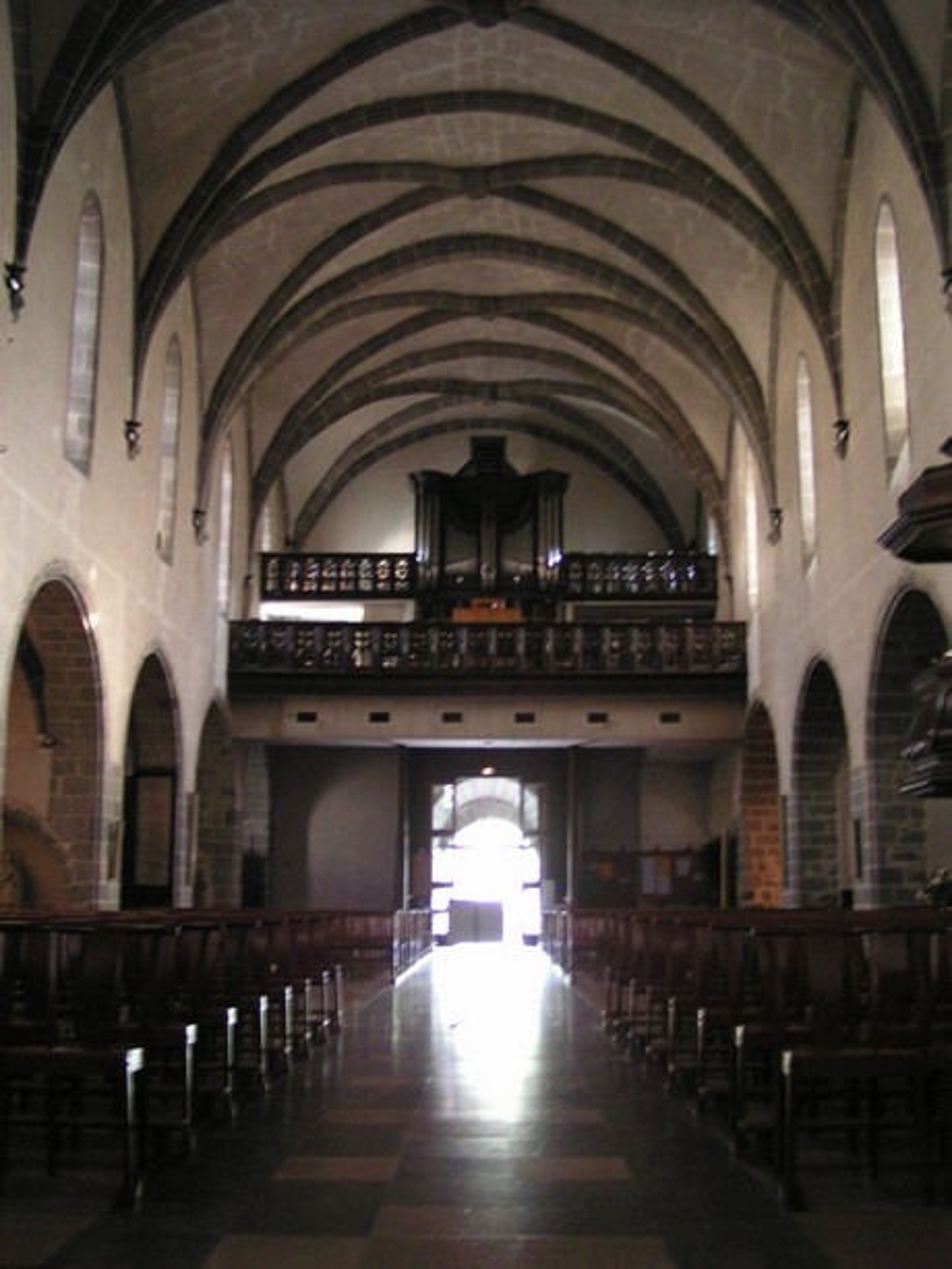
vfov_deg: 49.0
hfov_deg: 37.7
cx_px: 476
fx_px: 1393
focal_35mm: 38
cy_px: 634
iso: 200
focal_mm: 5.8
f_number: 2.8
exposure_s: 1/1.6
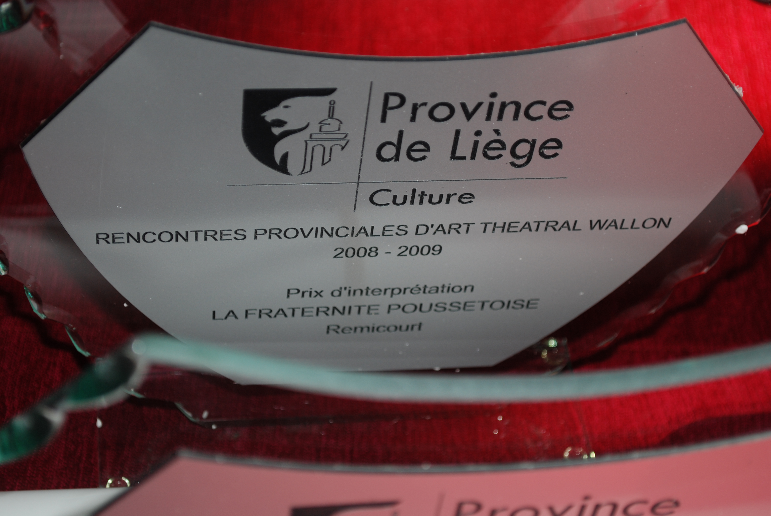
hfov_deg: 27.0
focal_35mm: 75
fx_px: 1608
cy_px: 258
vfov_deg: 18.2
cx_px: 386
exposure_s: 1/60
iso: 200
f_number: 5.6
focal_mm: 50
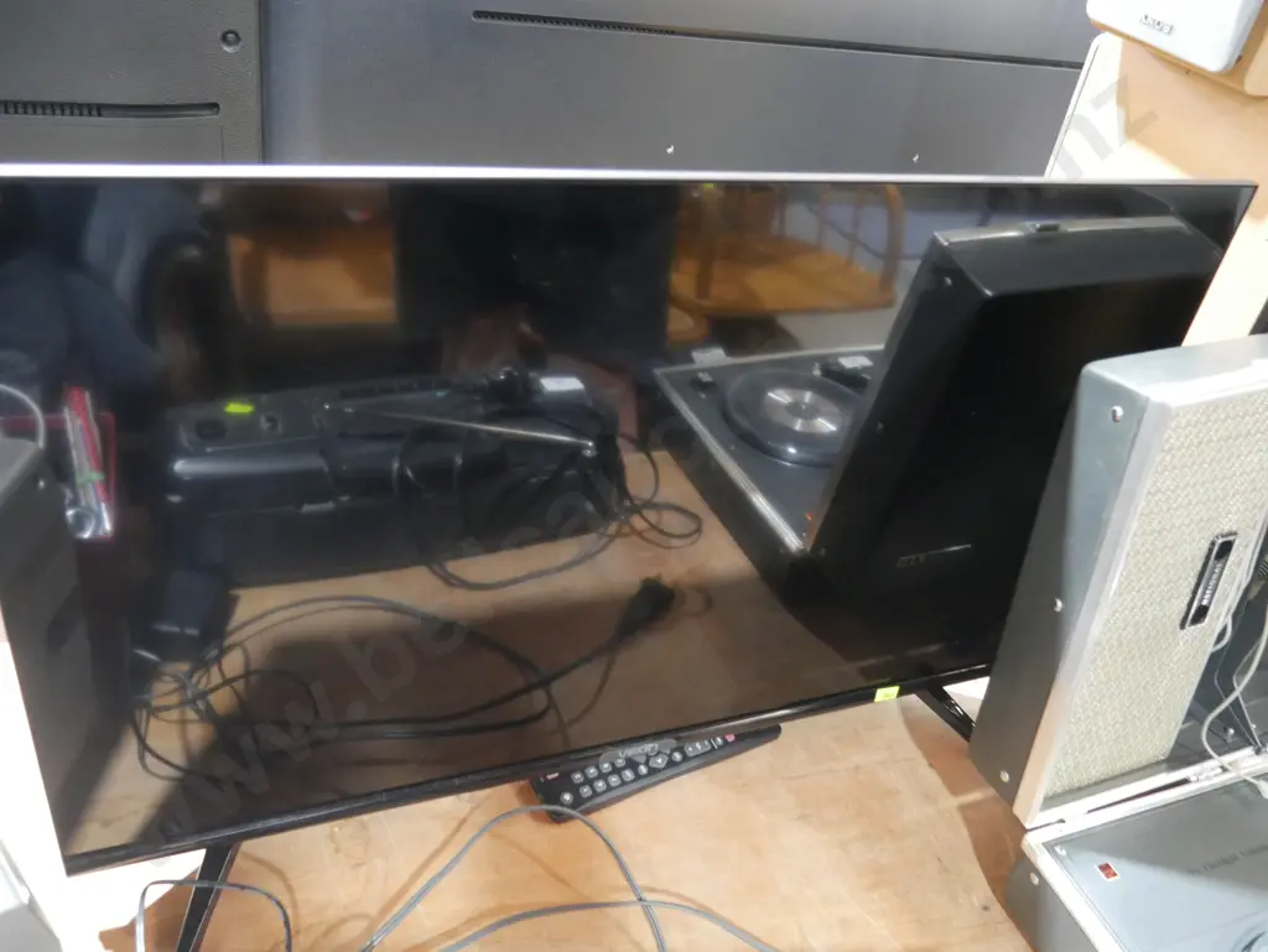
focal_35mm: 28
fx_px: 1026
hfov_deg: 63.4
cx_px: 634
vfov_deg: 49.8
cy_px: 476
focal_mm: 14
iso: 3200
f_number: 3.5
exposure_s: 1/50
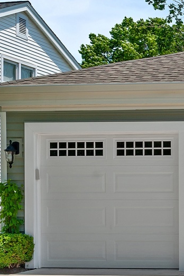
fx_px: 691
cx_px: 387
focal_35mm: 90
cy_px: 128
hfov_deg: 12.9
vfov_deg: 22.6
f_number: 8
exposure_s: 1/1000
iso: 200
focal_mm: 29
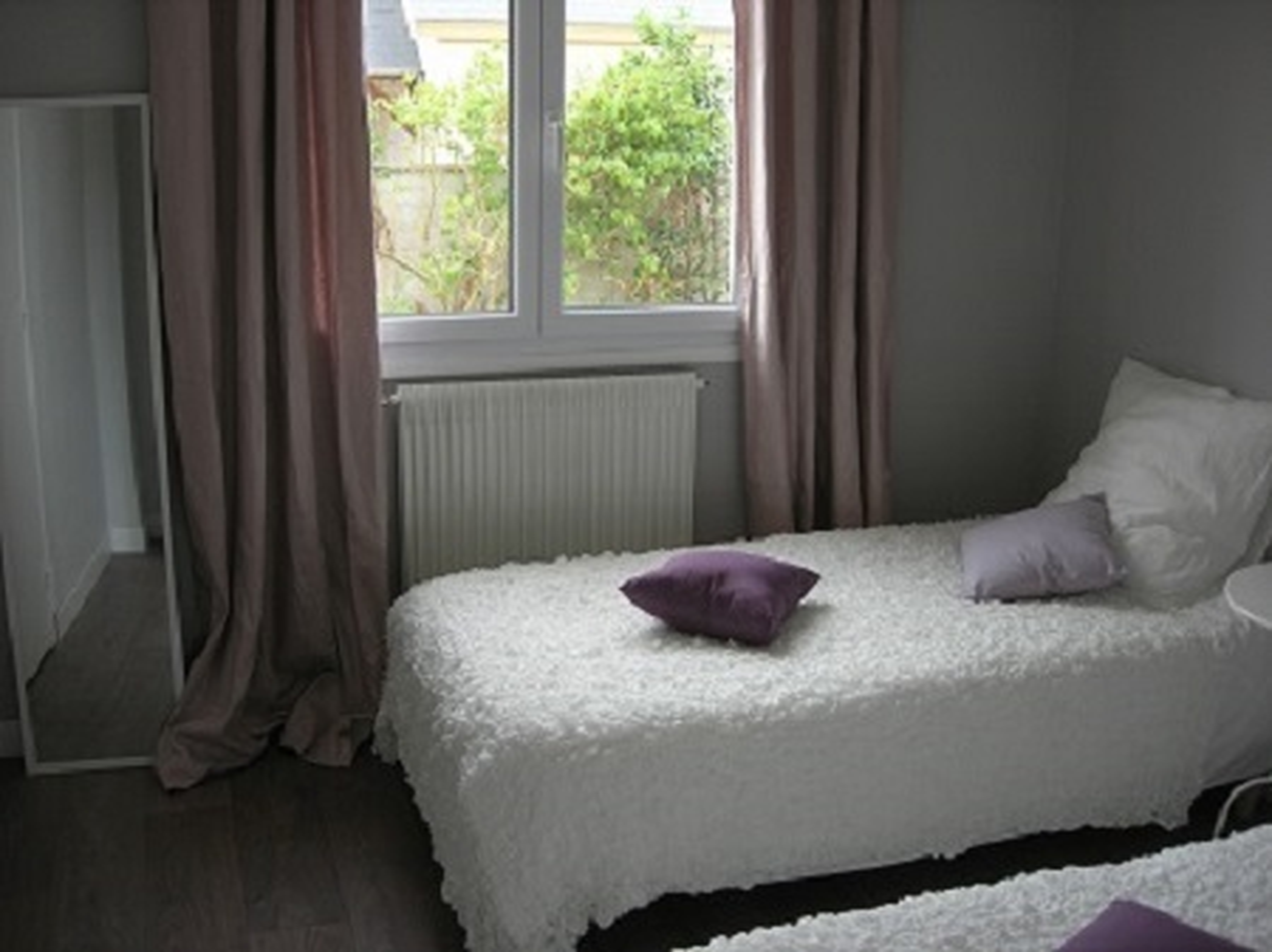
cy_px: 476
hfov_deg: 49.0
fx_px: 1396
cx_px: 636
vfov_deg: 37.7
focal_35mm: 38
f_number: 2.8
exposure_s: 1/78.2
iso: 64
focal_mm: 7.8
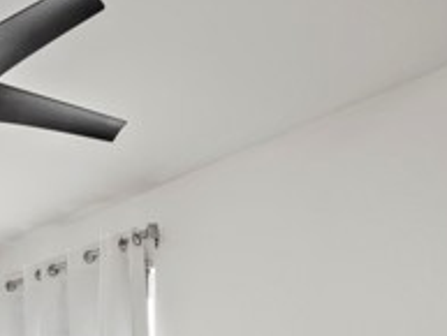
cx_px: -5
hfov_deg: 33.0
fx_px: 685
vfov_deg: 23.4
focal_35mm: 53
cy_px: 468
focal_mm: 8
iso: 200
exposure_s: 1.3
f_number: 8
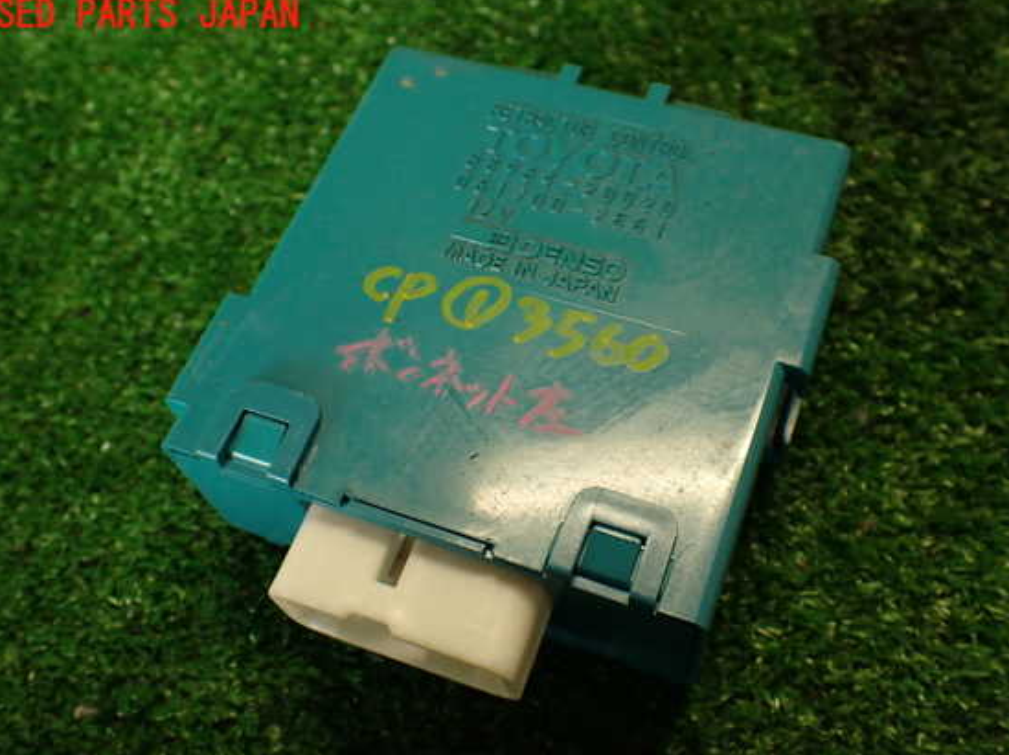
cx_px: 516
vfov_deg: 40.6
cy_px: 406
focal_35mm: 35
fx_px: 1020
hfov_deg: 52.7
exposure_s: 1/50
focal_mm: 5.79
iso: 200
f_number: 2.4
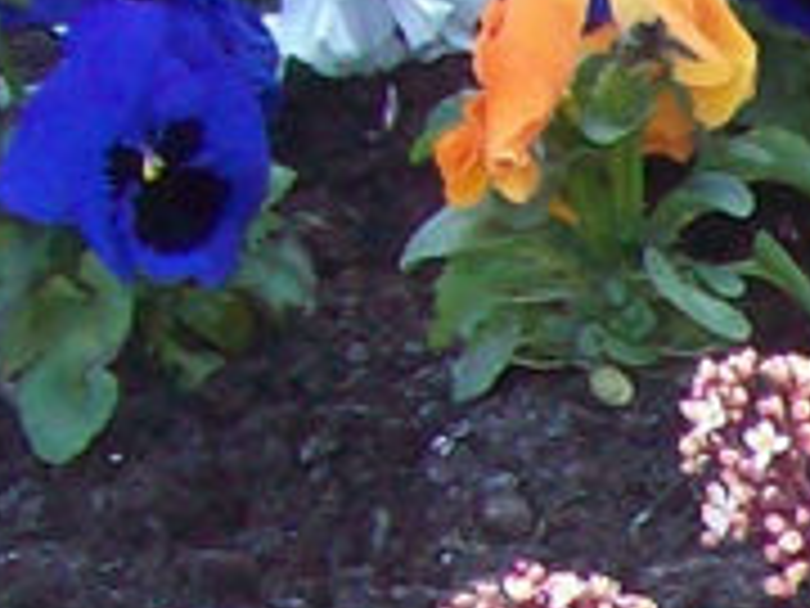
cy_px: 1689
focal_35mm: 240
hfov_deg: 7.3
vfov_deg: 5.8
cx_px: 2493
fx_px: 5616
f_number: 2.7
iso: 200
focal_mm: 6
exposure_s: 1/158
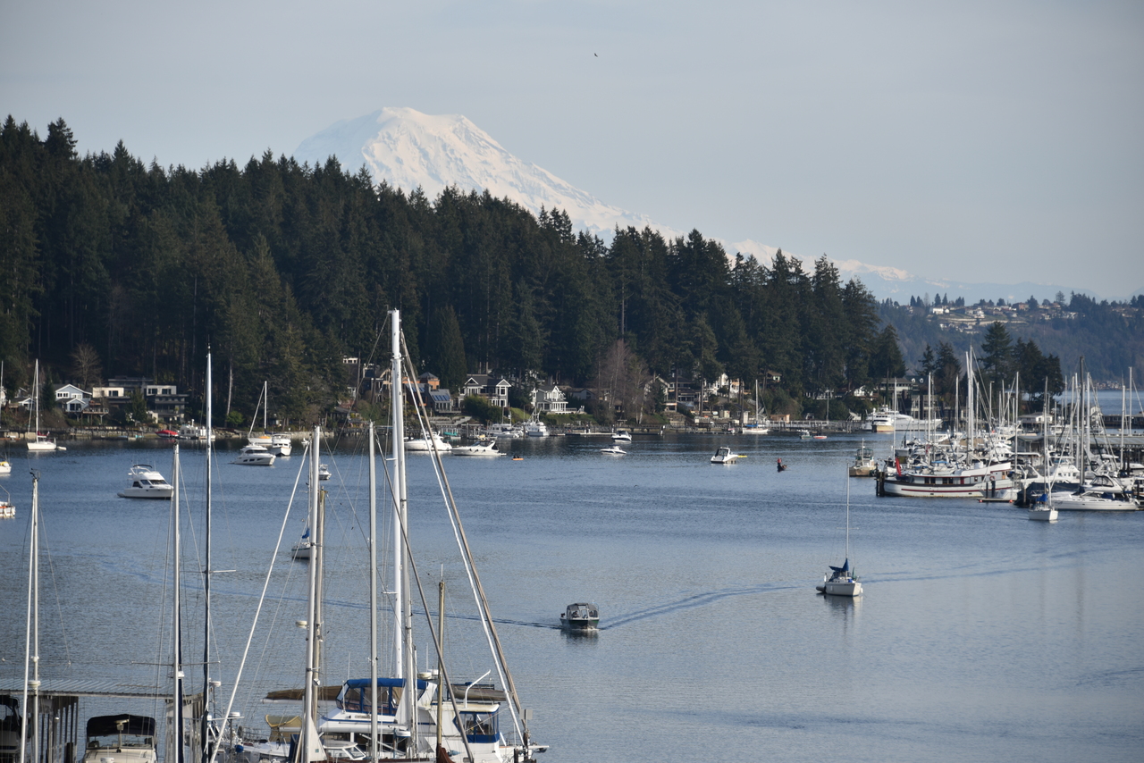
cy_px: 382
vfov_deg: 8.1
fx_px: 5403
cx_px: 572
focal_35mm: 170
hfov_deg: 12.1
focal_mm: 170
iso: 100
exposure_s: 1/400
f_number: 6.3
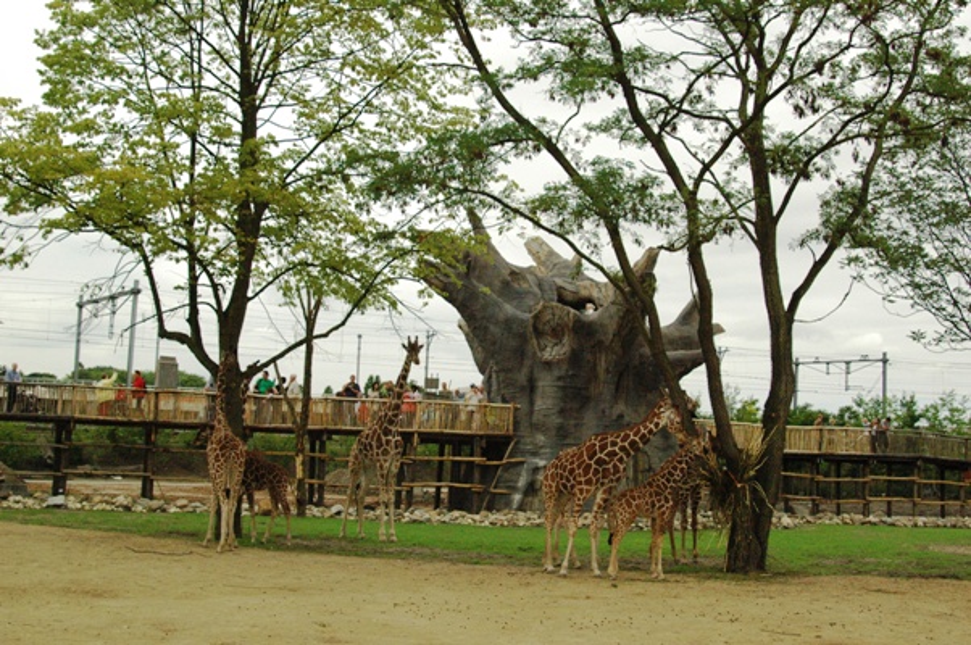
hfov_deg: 46.4
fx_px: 1132
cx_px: 486
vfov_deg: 31.8
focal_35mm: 42
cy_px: 322
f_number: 6.3
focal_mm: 28
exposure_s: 1/5000
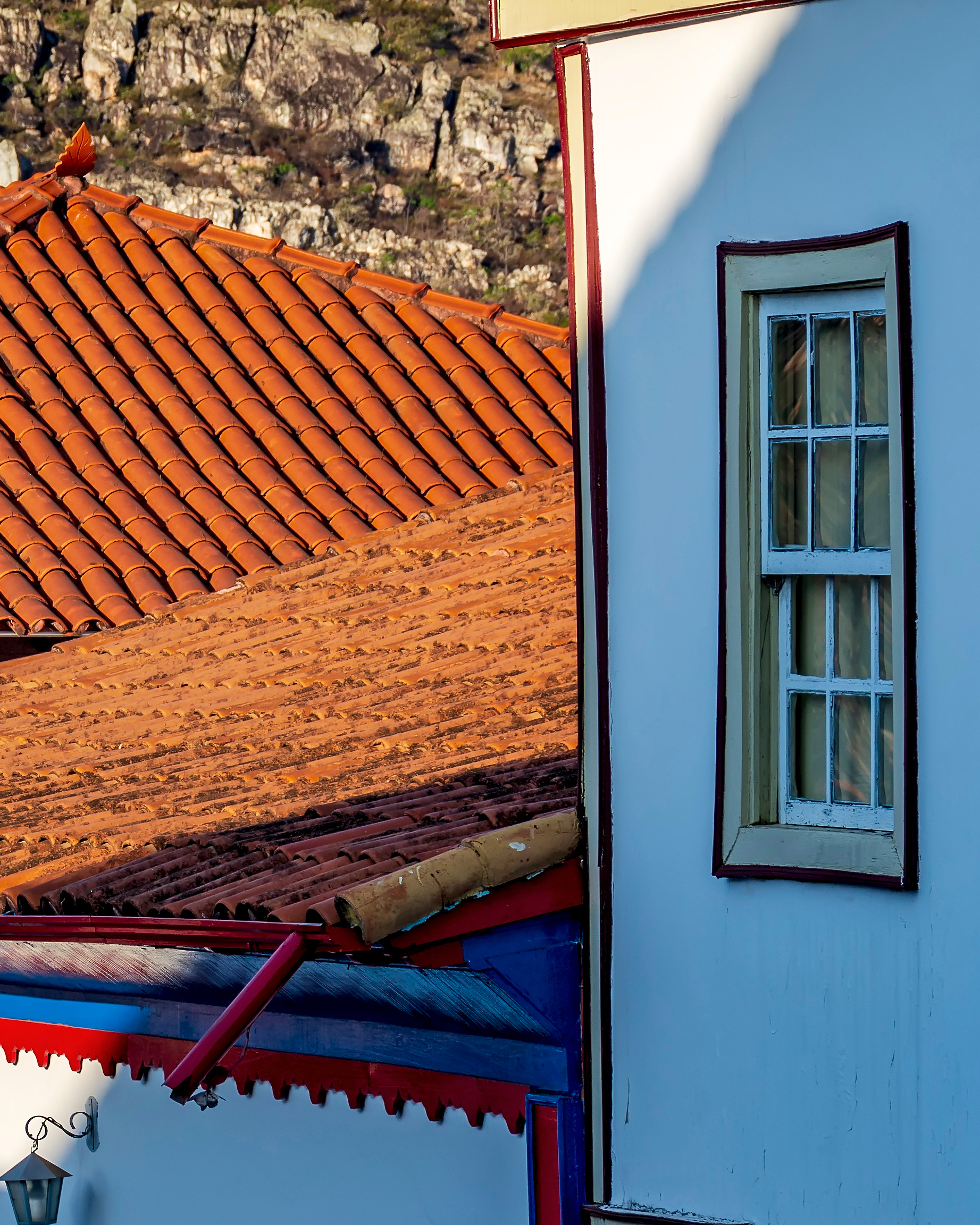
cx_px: -329
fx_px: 8774
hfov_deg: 6.3
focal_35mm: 242
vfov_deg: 8.0
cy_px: 695
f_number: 8
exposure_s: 1/200
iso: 100
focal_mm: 66
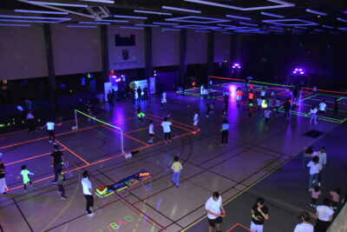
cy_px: 116
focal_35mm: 27
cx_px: 174
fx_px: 260
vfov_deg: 48.0
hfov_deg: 67.4
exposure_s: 1/60
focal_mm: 18
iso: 6400
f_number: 3.5
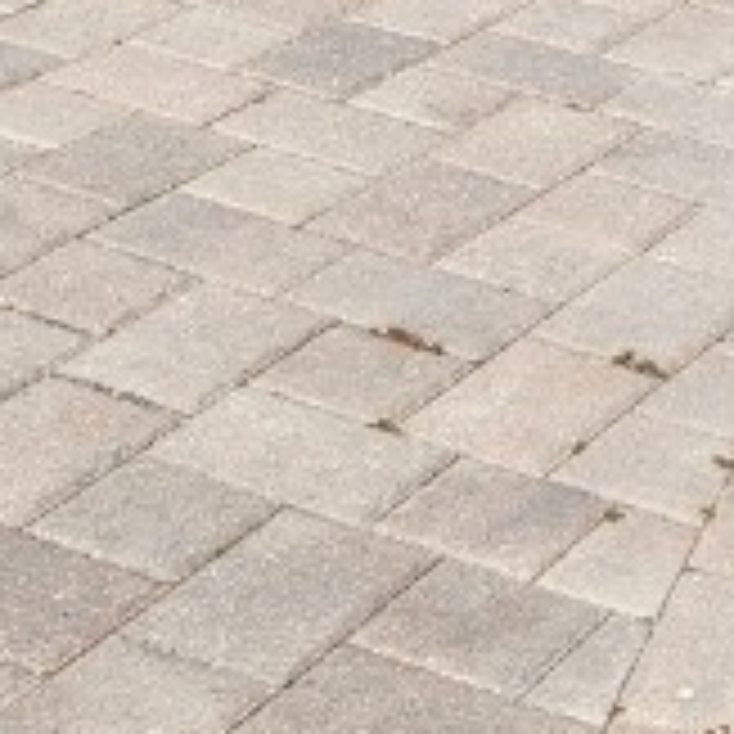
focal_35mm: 128
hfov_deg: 13.5
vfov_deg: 11.7
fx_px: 3071
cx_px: 680
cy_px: -910
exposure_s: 1/2071
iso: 20
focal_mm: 5.4
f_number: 1.8
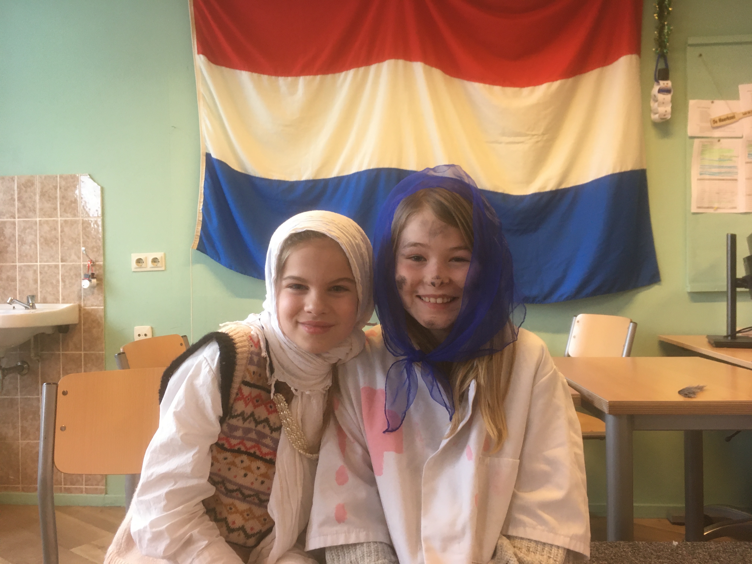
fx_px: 630
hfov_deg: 61.7
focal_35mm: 29
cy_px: 282
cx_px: 376
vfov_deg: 48.2
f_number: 2.2
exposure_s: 1/33
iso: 125
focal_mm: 4.15
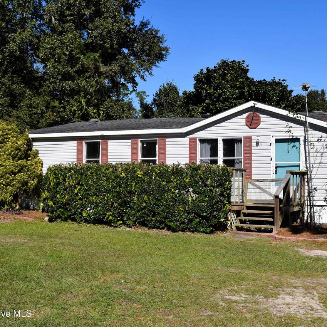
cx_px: 208
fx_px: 534
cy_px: 164
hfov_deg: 33.8
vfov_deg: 34.0
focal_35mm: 50
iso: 200
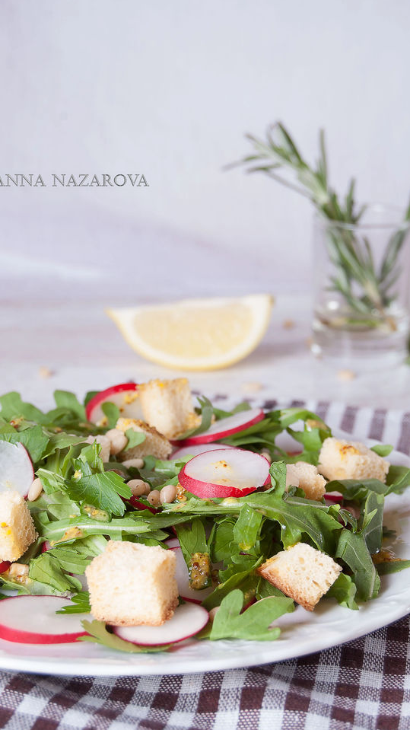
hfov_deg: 14.7
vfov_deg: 25.9
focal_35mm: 82
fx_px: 1586
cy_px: 364
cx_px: 219
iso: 200
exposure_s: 1/500
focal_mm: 52
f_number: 8
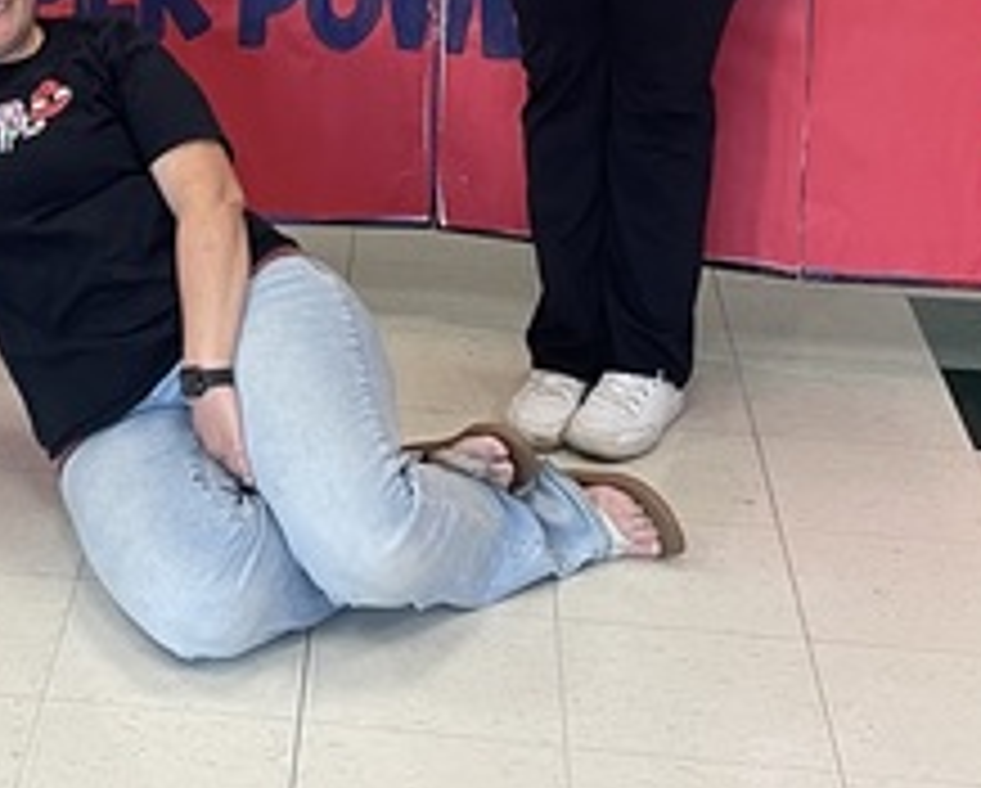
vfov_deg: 15.5
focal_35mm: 93
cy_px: -338
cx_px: 40
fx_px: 2704
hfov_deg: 20.0
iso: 80
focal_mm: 4.2
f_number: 1.6
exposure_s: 1/60
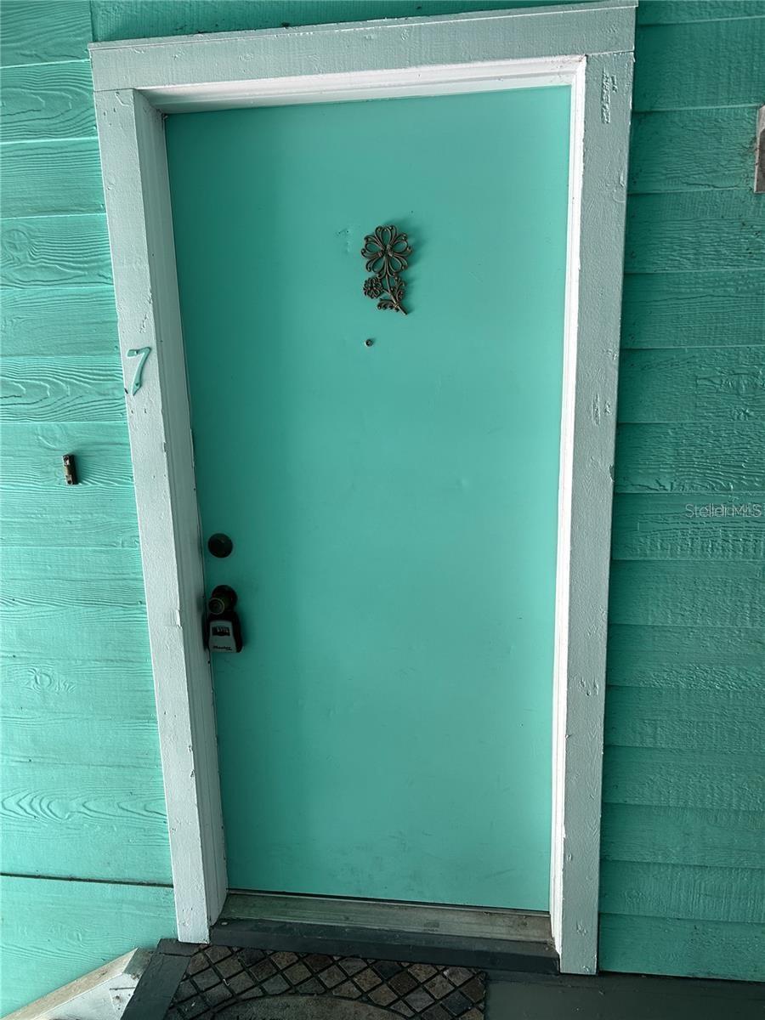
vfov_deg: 67.3
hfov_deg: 53.1
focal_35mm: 26
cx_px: 382
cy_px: 510
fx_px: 766
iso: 80
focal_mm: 5.7
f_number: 1.5
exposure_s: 1/121
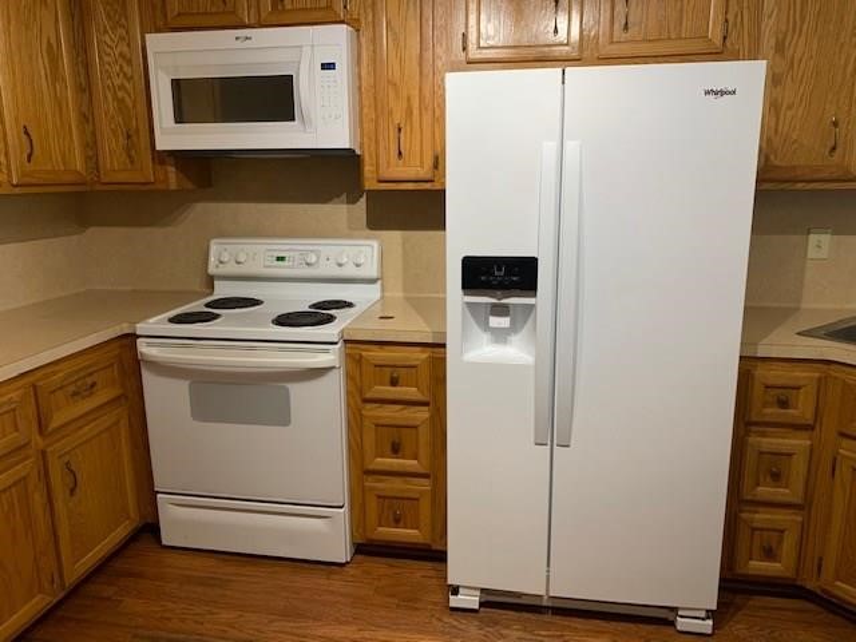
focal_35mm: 26
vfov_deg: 53.1
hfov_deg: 67.3
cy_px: 321
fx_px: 643
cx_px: 428
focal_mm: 4.25
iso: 100
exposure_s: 1/60
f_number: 1.8
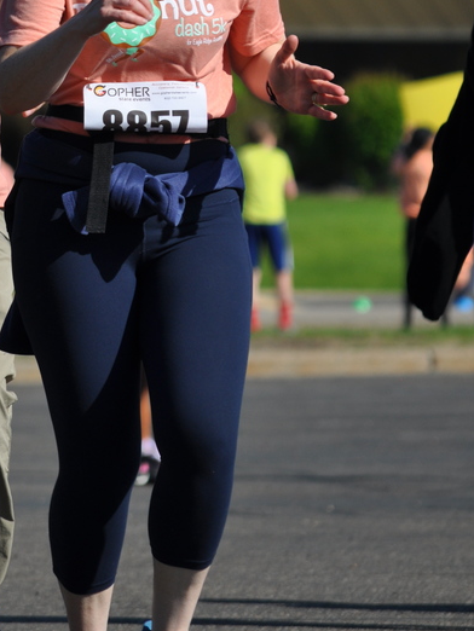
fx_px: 10307
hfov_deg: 2.6
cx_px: 69
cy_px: 22
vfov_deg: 3.5
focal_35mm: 565
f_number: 8
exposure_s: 1/1000
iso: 200
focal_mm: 200
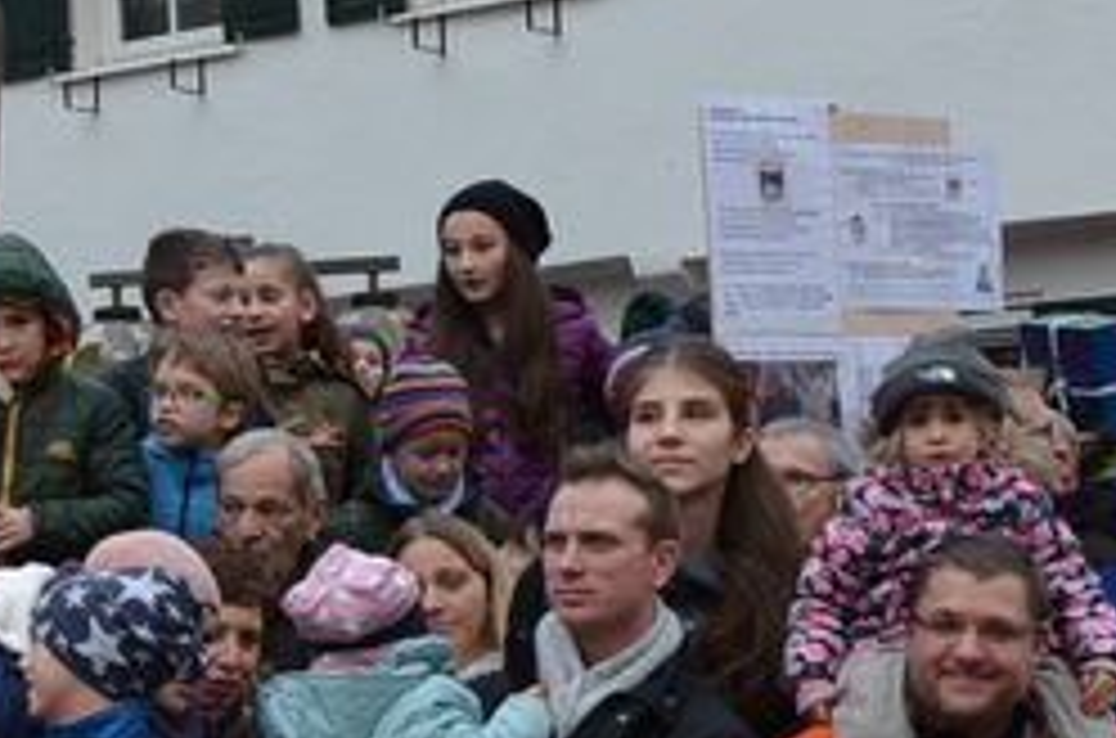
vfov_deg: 10.7
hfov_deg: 15.3
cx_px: -410
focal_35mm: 127
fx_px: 3927
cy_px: 513
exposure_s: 1/125
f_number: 5.6
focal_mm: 21
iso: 400
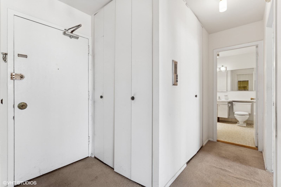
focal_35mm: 16
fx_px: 125
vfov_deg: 73.7
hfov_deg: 96.7
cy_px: 94
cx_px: 140
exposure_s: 1/40
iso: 320
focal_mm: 16
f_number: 7.1
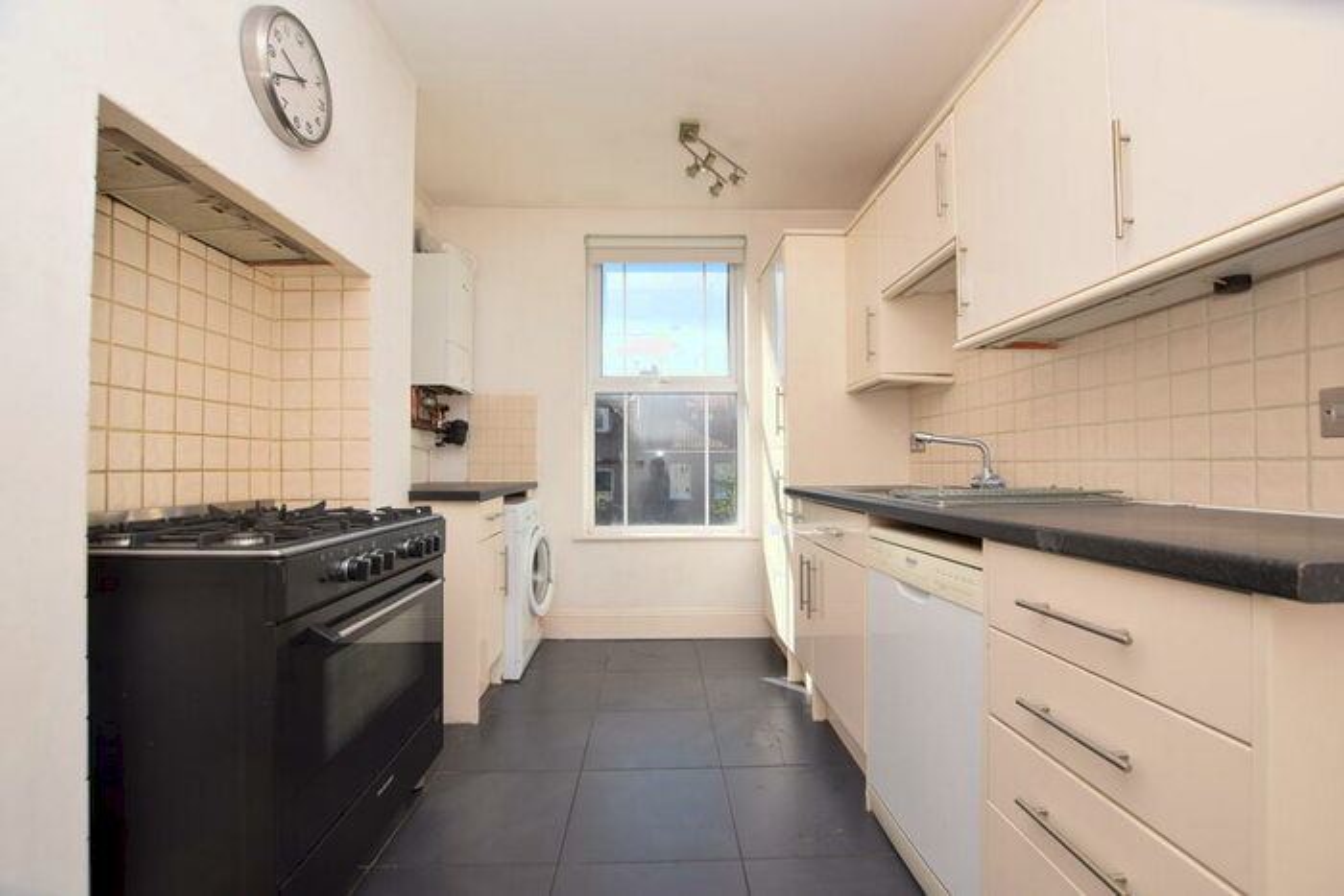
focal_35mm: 15
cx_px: 672
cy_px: 448
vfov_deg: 77.4
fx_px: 560
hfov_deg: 100.4
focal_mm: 10
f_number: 5
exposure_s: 1/200
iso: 100
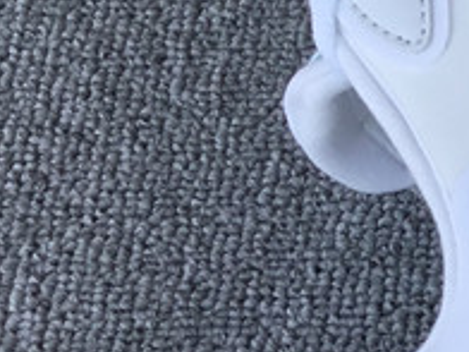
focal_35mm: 142
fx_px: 1924
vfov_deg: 10.3
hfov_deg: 12.3
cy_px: -37
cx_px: 938
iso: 25
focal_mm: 3.3
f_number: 2.4
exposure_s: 1/192
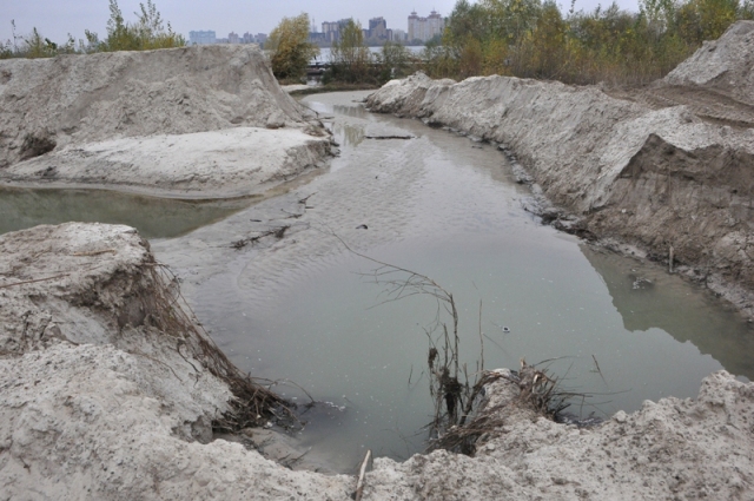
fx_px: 628
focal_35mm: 30
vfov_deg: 43.5
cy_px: 250
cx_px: 377
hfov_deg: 62.0
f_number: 9
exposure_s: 1/320
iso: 1250
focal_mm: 20
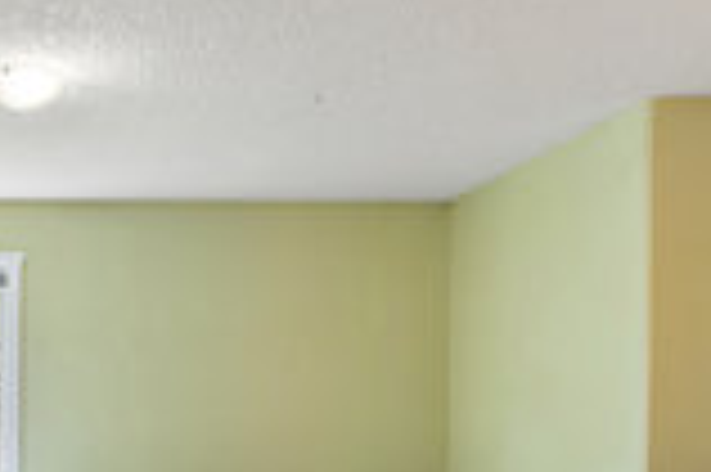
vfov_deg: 28.9
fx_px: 868
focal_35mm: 44
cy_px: 450
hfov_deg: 39.3
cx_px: -2
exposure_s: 1/1.25
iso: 320
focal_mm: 16
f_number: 6.3
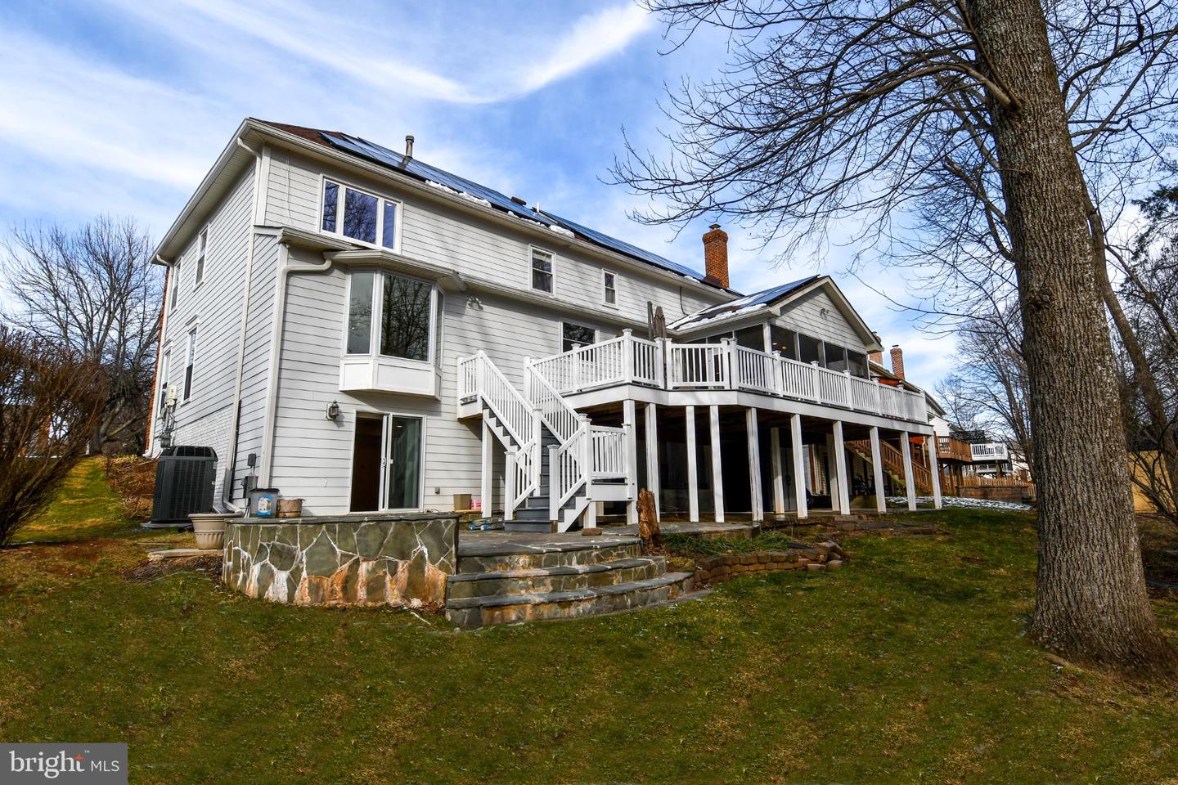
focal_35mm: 18
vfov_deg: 67.4
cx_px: 589
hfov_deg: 90.0
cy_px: 392
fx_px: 589
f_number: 8
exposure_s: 1/250
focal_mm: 12
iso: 100
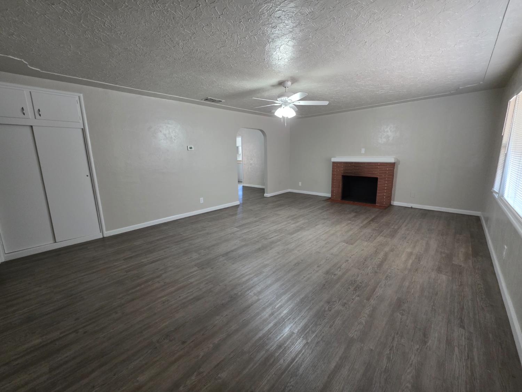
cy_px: 196
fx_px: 196
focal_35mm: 13
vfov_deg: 89.9
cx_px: 261
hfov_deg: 106.2
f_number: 1.9
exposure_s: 1/60
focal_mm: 2.2
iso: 400
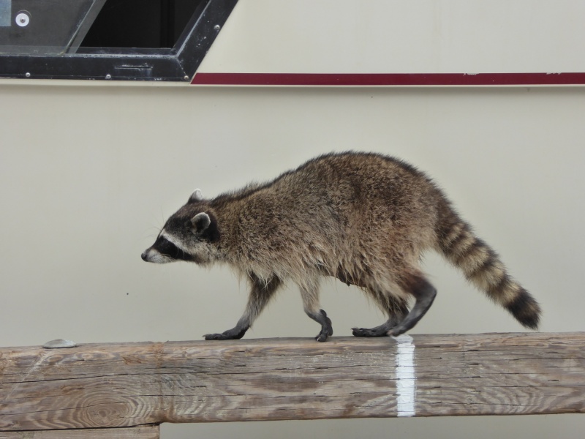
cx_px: 292
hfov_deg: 13.2
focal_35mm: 150
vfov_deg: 9.9
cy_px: 220
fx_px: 2535
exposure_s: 1/250
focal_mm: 24.2
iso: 200
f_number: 5.3
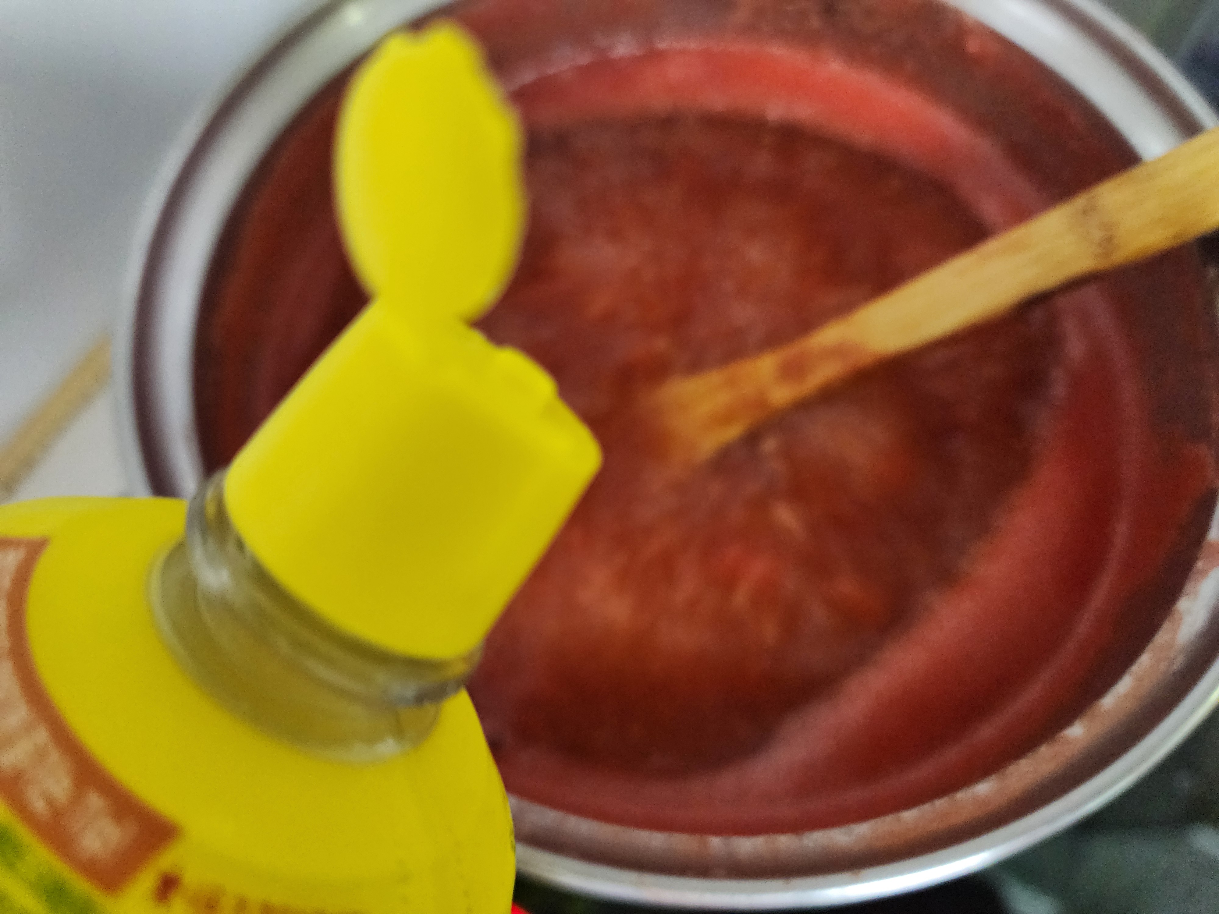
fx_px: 810
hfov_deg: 73.9
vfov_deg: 58.9
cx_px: 610
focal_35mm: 23
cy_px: 457
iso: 500
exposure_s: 1/40
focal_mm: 6.4
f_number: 1.8
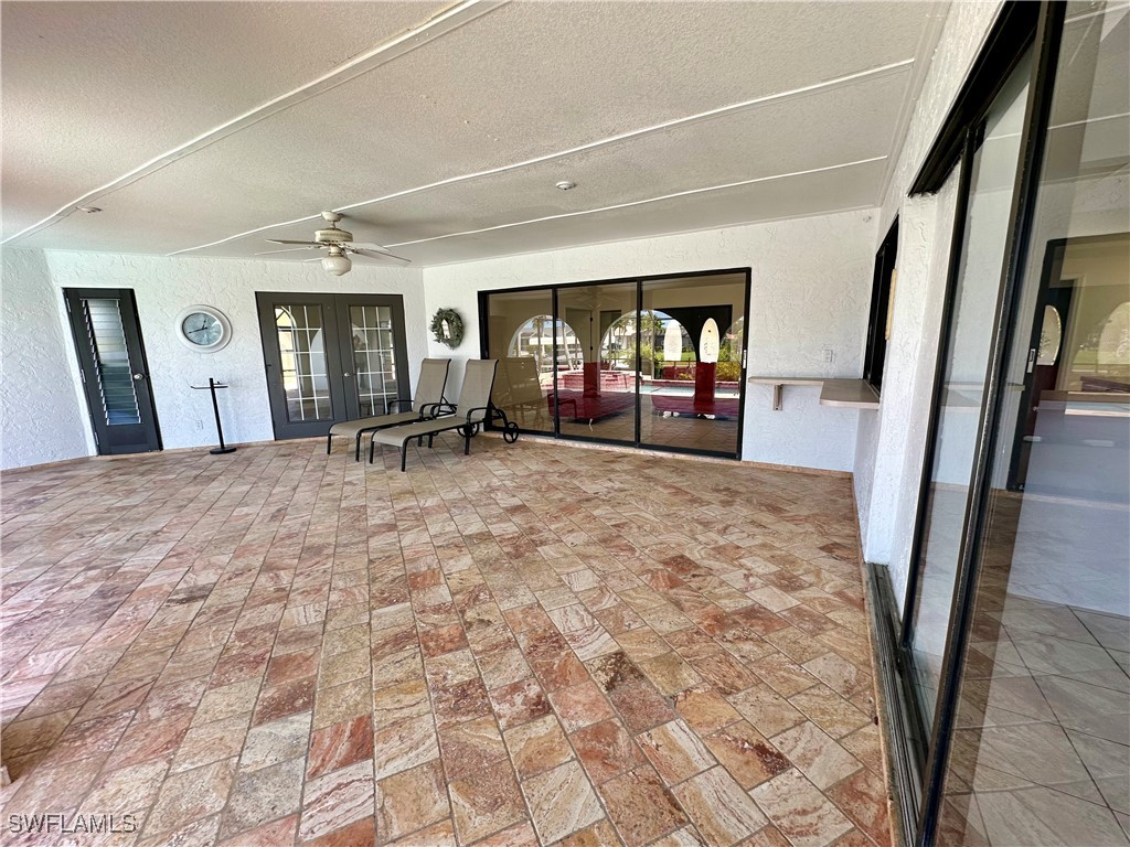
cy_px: 424
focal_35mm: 14
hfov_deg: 102.1
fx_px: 457
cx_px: 565
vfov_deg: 85.7
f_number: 2.2
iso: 50
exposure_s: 1/99
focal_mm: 2.22
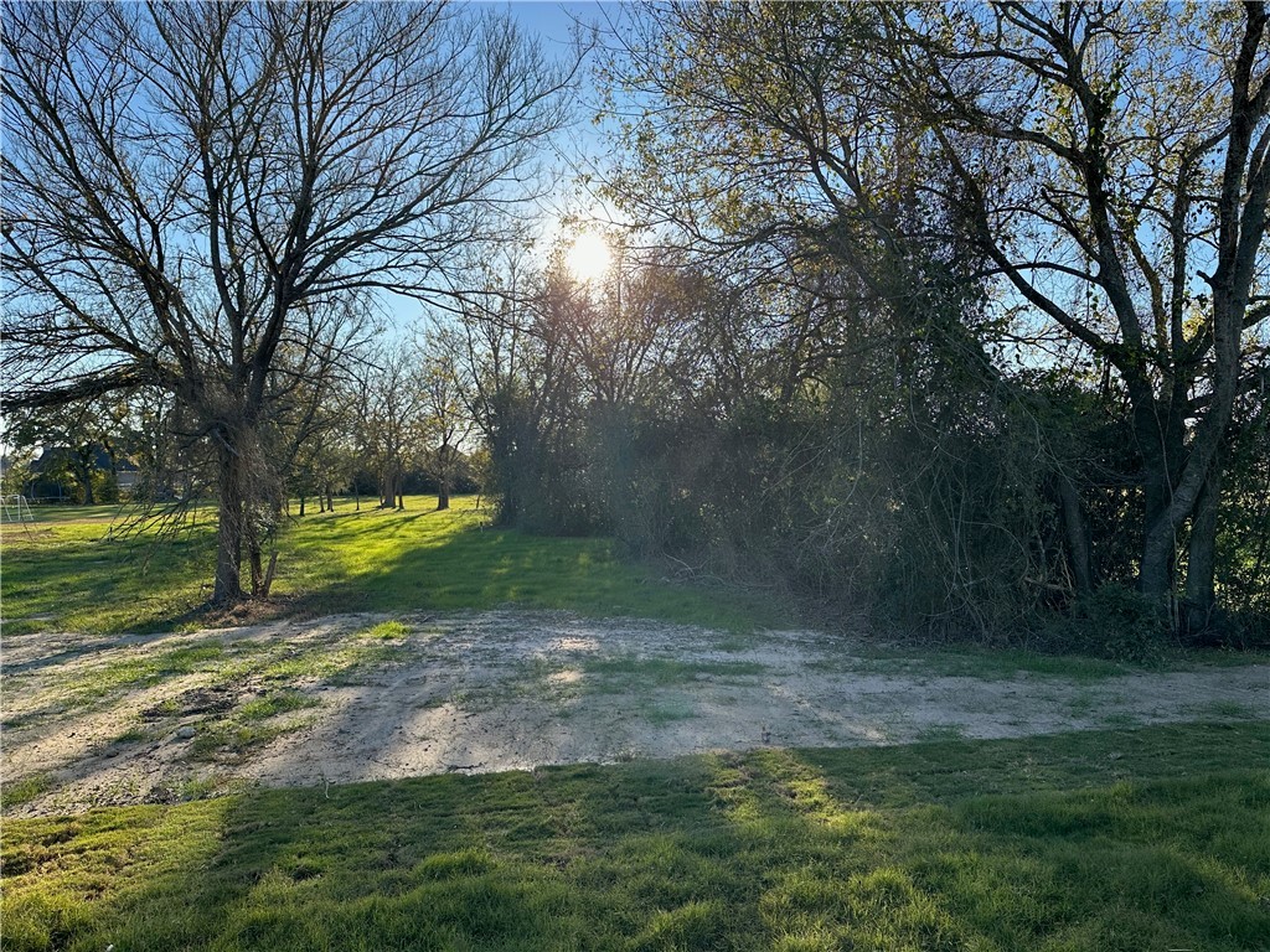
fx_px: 881
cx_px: 635
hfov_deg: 71.6
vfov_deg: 56.8
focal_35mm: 24
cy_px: 476
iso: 80
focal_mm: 6.86
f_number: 1.78
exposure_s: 1/1880
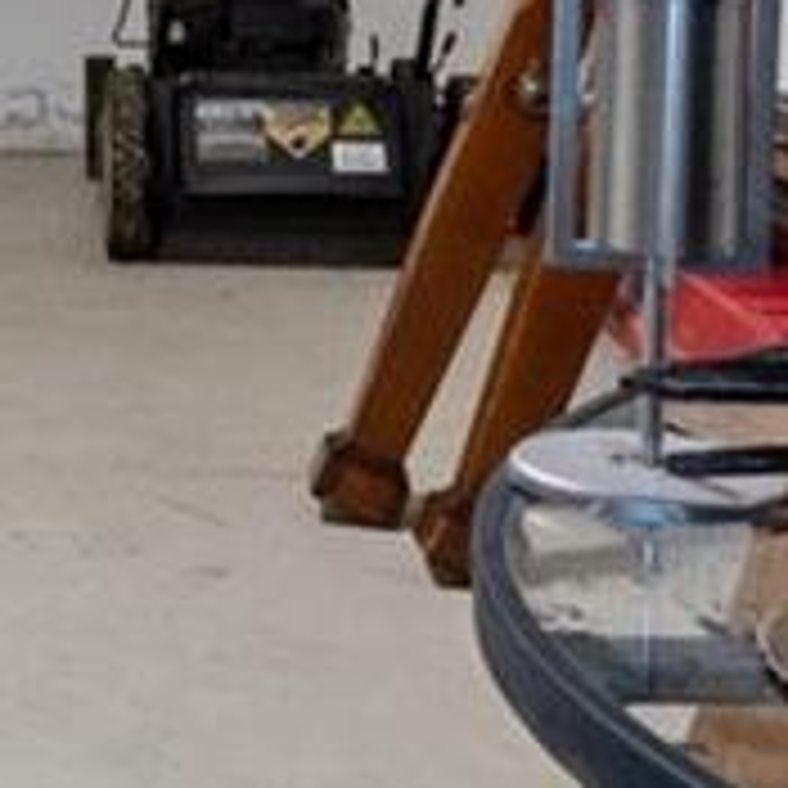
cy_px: -315
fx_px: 3606
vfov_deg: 12.0
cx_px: -468
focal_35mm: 140
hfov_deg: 11.8
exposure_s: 1/1.25
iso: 640
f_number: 8
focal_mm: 12
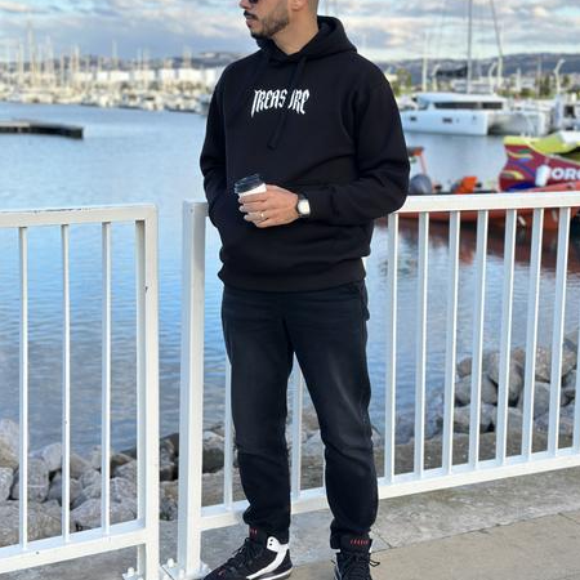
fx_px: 1081
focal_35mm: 57
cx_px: 291
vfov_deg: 30.0
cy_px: 236
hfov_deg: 30.0
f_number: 1.78
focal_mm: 6.86
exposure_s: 1/1992
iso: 80
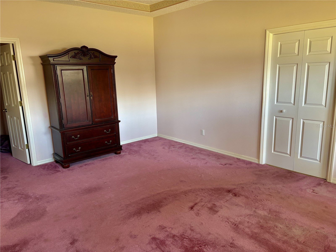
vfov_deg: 53.1
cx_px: 168
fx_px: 252
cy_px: 126
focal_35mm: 26
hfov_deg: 67.3
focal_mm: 5.96
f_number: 1.6
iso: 125
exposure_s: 1/74
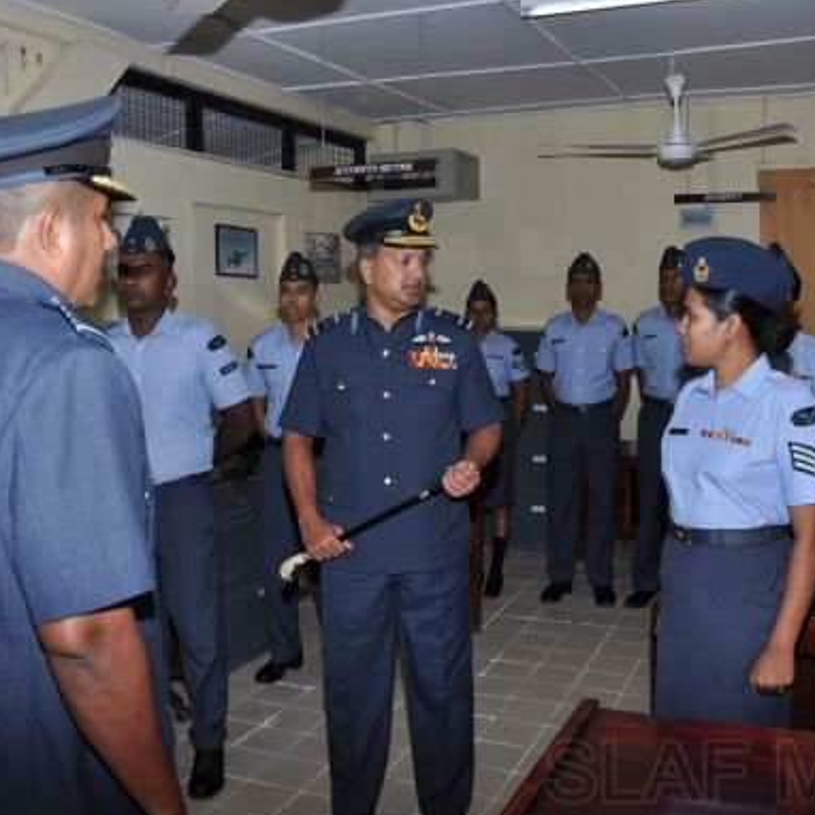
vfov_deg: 46.0
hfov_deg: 46.0
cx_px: 393
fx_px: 959
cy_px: 418
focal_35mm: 36
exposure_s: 1/125
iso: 200
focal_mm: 18
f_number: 5.6
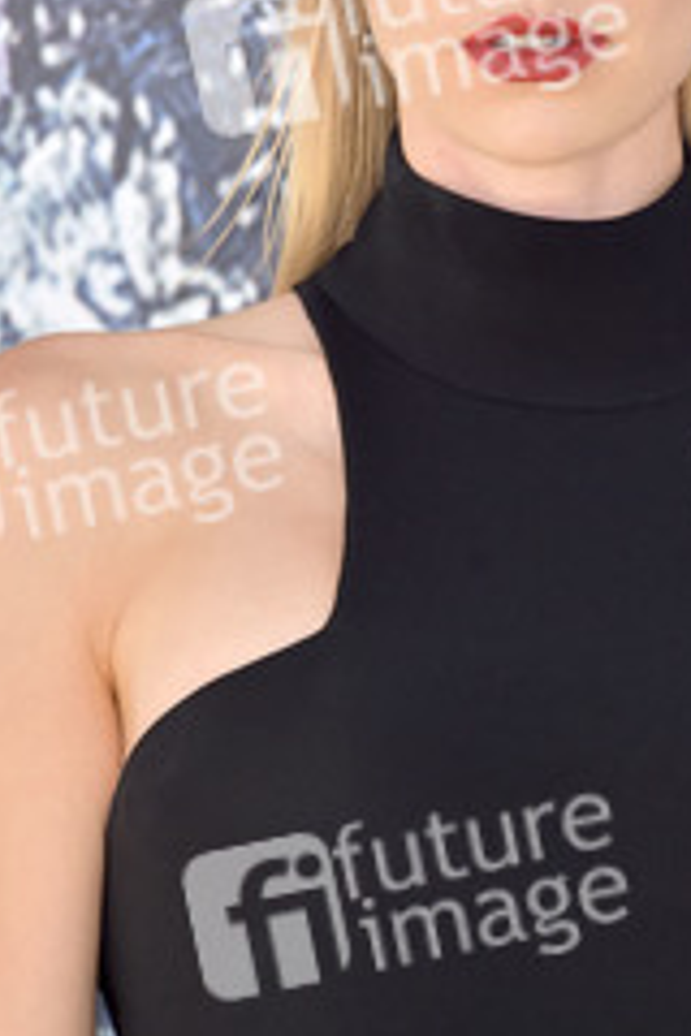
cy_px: 250
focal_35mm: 501
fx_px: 14423
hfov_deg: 2.7
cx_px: 533
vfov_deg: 4.1
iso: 320
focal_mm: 300
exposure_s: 1/250
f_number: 7.1
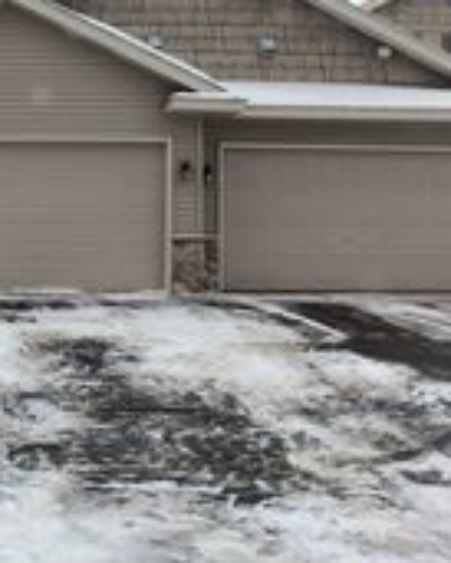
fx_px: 1150
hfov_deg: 20.9
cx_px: -69
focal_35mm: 69
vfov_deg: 27.5
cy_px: 234
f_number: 5.6
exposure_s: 1/200
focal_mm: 7.4
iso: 80
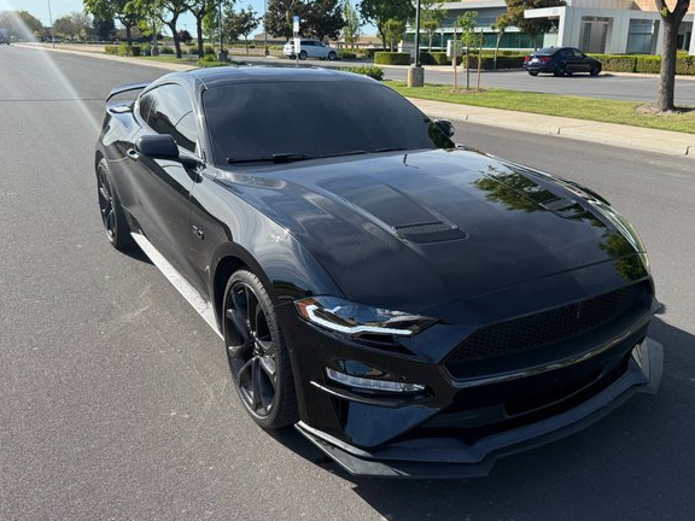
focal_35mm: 30
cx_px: 391
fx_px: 602
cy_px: 212
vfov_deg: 46.6
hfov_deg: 59.8
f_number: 1.78
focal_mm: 6.76
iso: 100
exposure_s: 1/3021
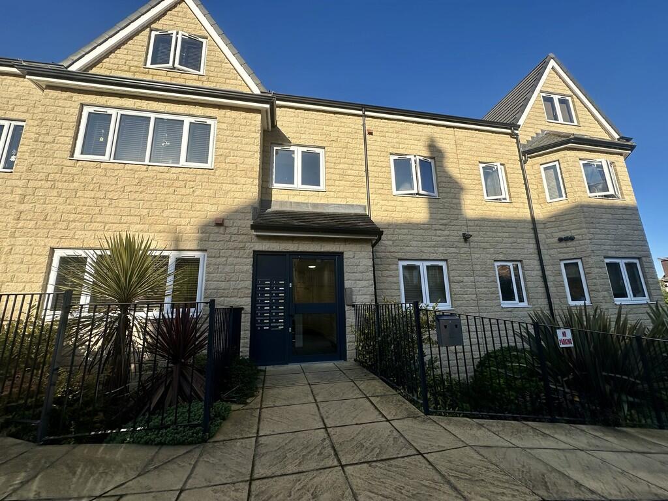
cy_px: 250
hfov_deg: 102.1
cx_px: 334
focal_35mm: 14
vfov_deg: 85.7
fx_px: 270
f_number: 2.2
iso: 50
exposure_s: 1/1715
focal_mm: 2.22
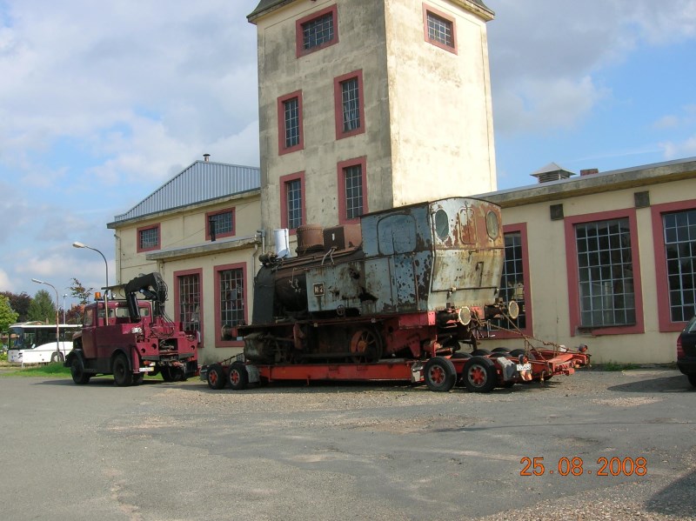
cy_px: 260
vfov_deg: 39.6
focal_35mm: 36
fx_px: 723
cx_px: 348
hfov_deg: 51.4
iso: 50
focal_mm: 6
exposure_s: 1/336
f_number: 4.9
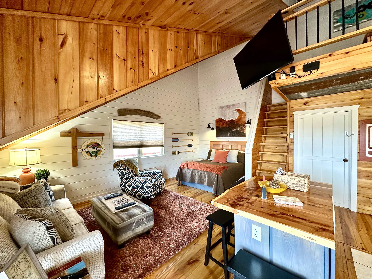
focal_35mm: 14
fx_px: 150
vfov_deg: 85.7
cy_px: 140
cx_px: 186
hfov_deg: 102.1
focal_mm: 2.22
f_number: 2.2
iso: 250
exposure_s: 1/60
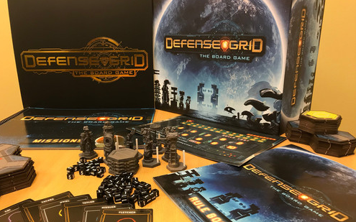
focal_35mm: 30
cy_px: 130
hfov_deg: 62.9
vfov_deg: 41.7
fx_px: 291
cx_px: 177
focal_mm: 3.99
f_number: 1.8
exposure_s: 1/17
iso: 40
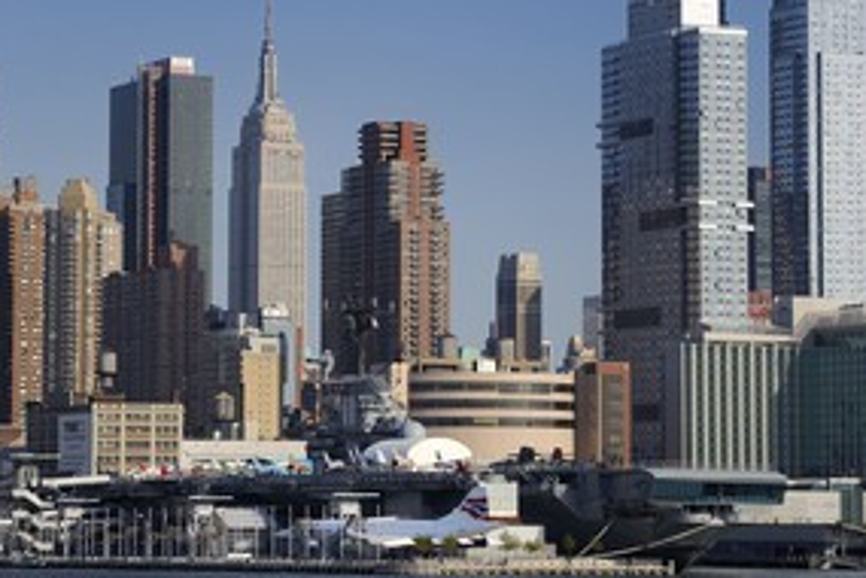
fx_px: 3728
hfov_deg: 13.2
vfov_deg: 8.8
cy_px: 179
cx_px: 383
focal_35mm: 155
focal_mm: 105
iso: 200
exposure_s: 1/500
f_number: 8
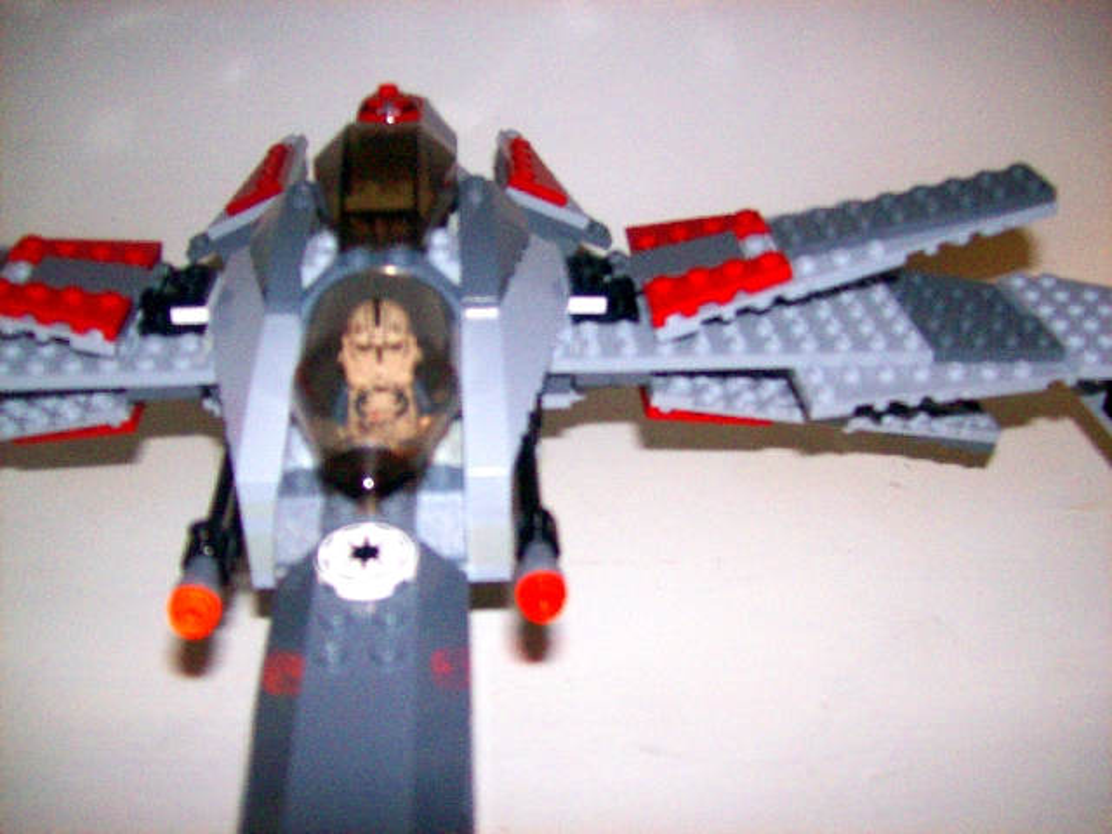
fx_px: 1156
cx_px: 556
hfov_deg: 51.4
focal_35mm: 36
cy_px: 417
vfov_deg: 39.7
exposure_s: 1/64
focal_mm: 6
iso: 140
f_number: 2.7
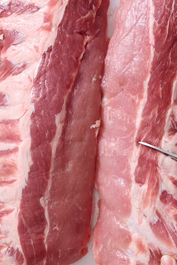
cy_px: 120
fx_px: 723
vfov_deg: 20.8
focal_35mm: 98
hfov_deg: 14.0
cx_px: 110
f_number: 14
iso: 500
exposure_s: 1/200
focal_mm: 48
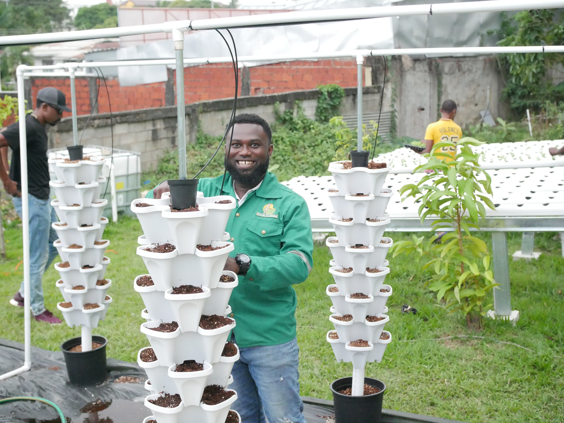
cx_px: 282
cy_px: 212
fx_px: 815
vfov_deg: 29.1
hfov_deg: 38.2
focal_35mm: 50
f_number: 3.2
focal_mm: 25
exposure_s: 1/1600
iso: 6400
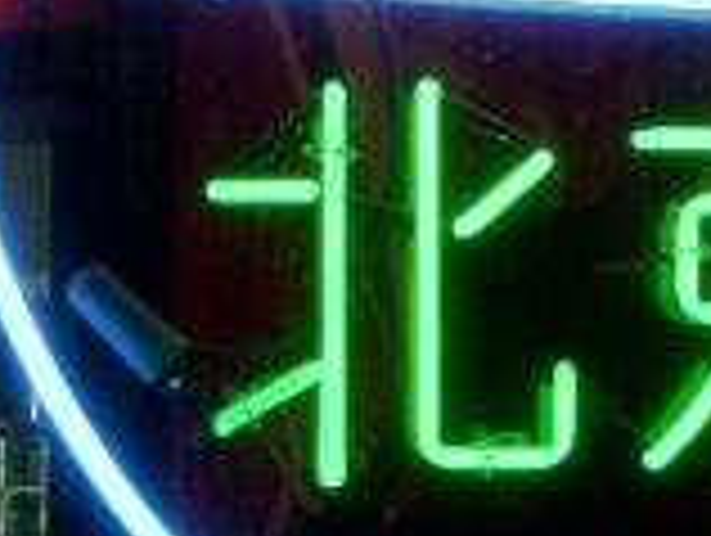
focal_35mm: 333
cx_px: 837
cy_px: -2
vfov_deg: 4.5
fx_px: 6850
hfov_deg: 5.9
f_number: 4
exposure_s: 1/80
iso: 100
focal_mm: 14.1
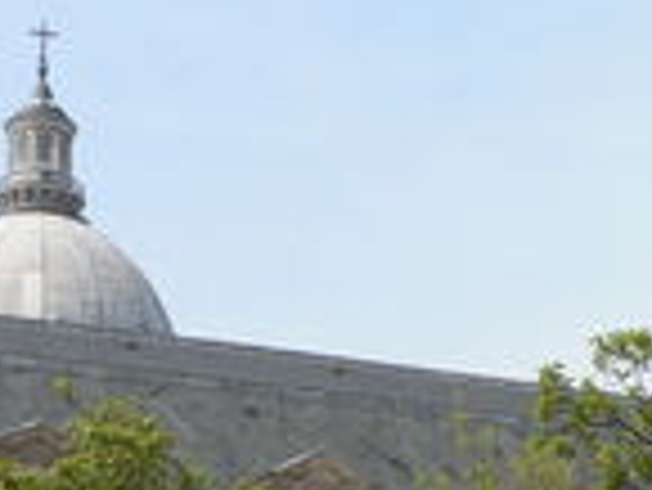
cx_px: 706
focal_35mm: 118
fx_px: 2224
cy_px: 674
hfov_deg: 16.2
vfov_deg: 12.1
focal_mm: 6
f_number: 5
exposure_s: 1/320
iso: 64
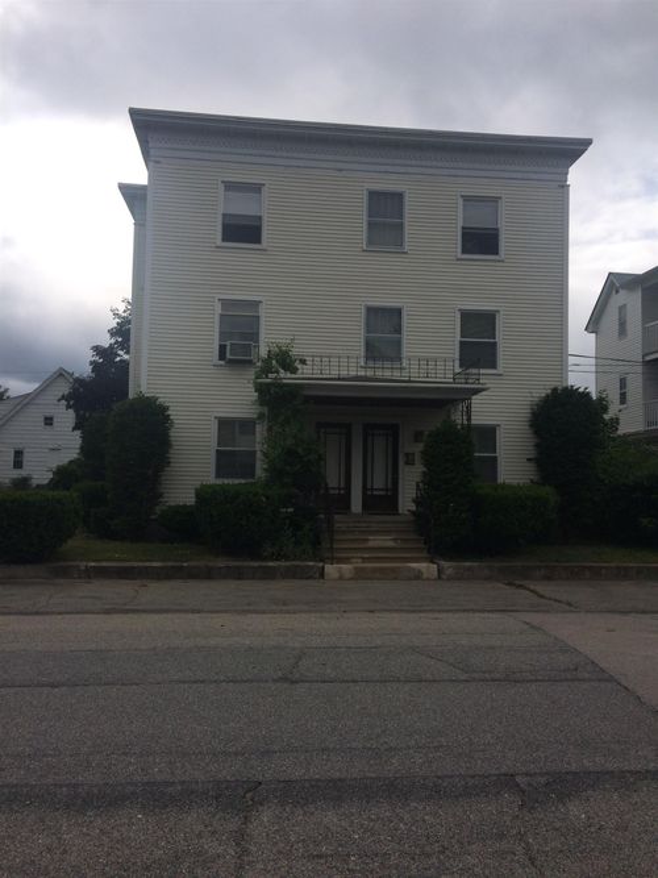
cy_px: 439
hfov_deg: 48.2
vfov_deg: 61.7
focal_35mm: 29
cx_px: 329
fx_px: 735
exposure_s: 1/3165
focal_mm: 4.15
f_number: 2.2
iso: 32
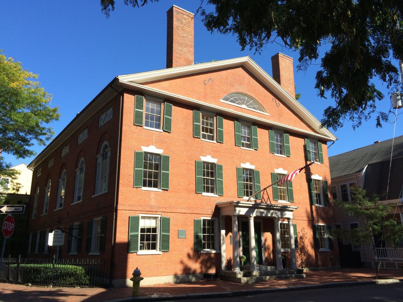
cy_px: 151
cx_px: 202
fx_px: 338
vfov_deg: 48.2
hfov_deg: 61.7
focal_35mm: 29
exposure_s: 1/1208
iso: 32
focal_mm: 4.15
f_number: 2.2
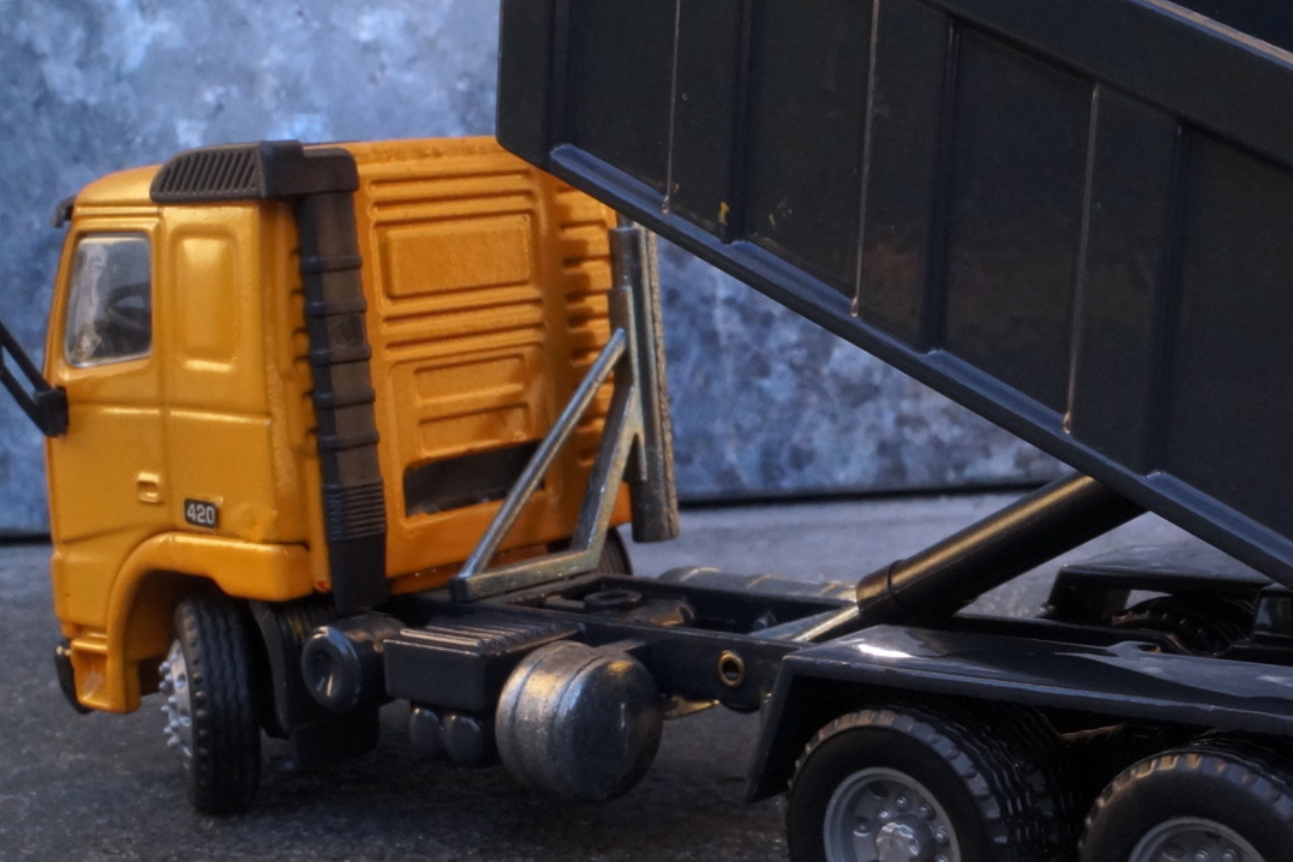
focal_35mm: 59
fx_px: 2119
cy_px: 295
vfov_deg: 22.9
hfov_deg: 33.6
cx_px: 865
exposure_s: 1/60
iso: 640
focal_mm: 18
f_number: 18
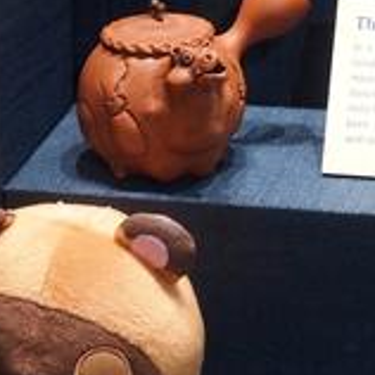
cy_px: 2
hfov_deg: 10.2
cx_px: 154
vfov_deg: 10.1
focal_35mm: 171
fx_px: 2096
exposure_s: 1/25
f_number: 2.8
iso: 800
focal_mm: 14.5
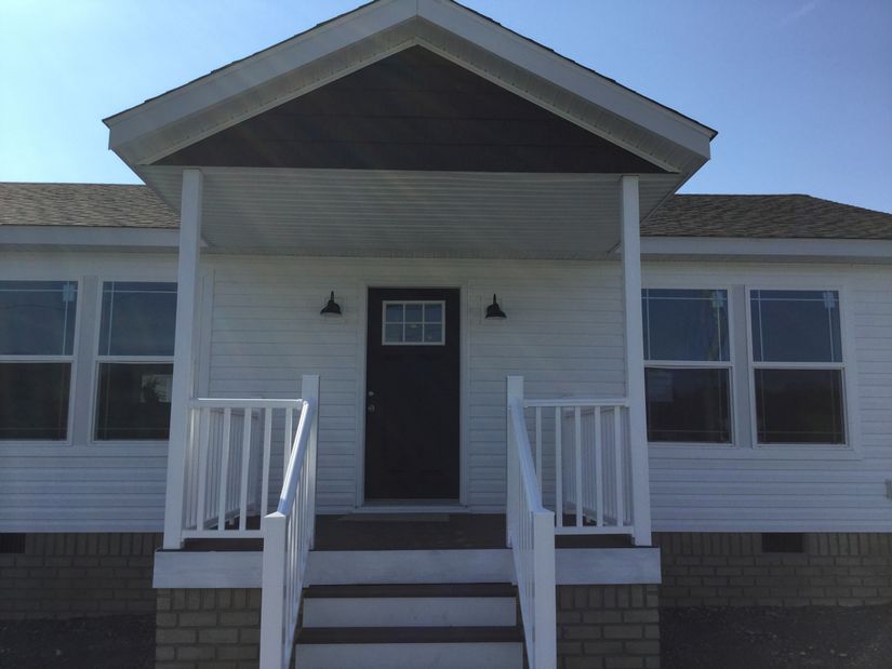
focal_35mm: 31
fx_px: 799
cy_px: 334
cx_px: 446
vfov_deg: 45.5
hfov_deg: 58.3
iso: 25
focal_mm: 3.3
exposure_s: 1/1664
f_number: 2.4
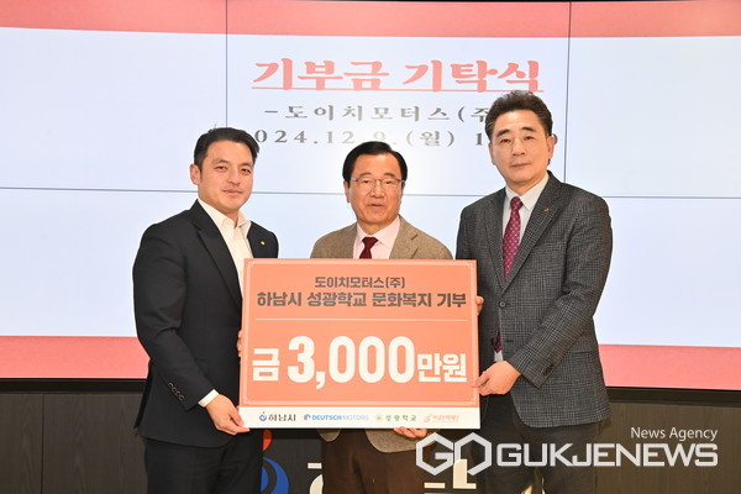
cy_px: 247
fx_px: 988
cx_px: 370
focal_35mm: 48
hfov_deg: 41.1
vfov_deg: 28.1
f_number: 6.3
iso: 800
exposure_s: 1/80
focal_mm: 48
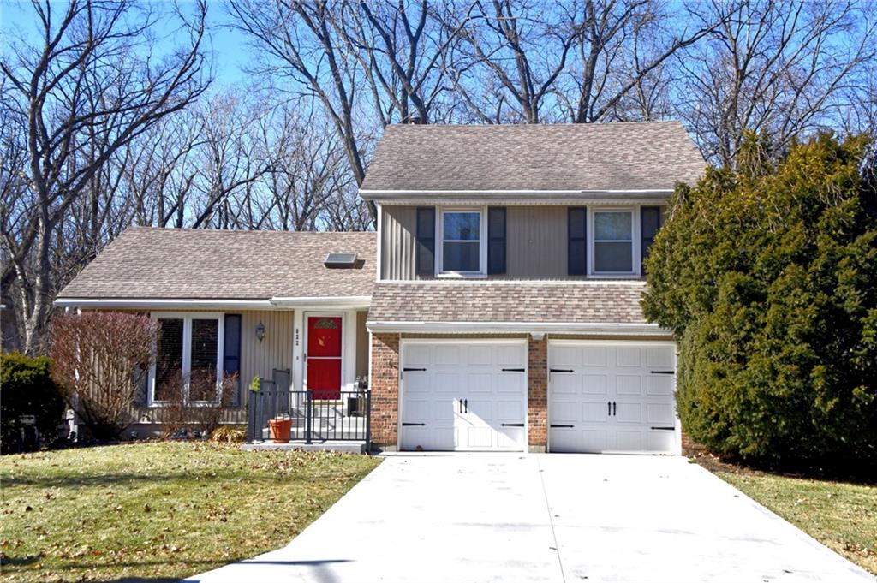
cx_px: 438
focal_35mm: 48
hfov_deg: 41.1
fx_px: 1168
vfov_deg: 28.0
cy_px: 292
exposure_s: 1/640
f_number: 13
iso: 400
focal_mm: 48
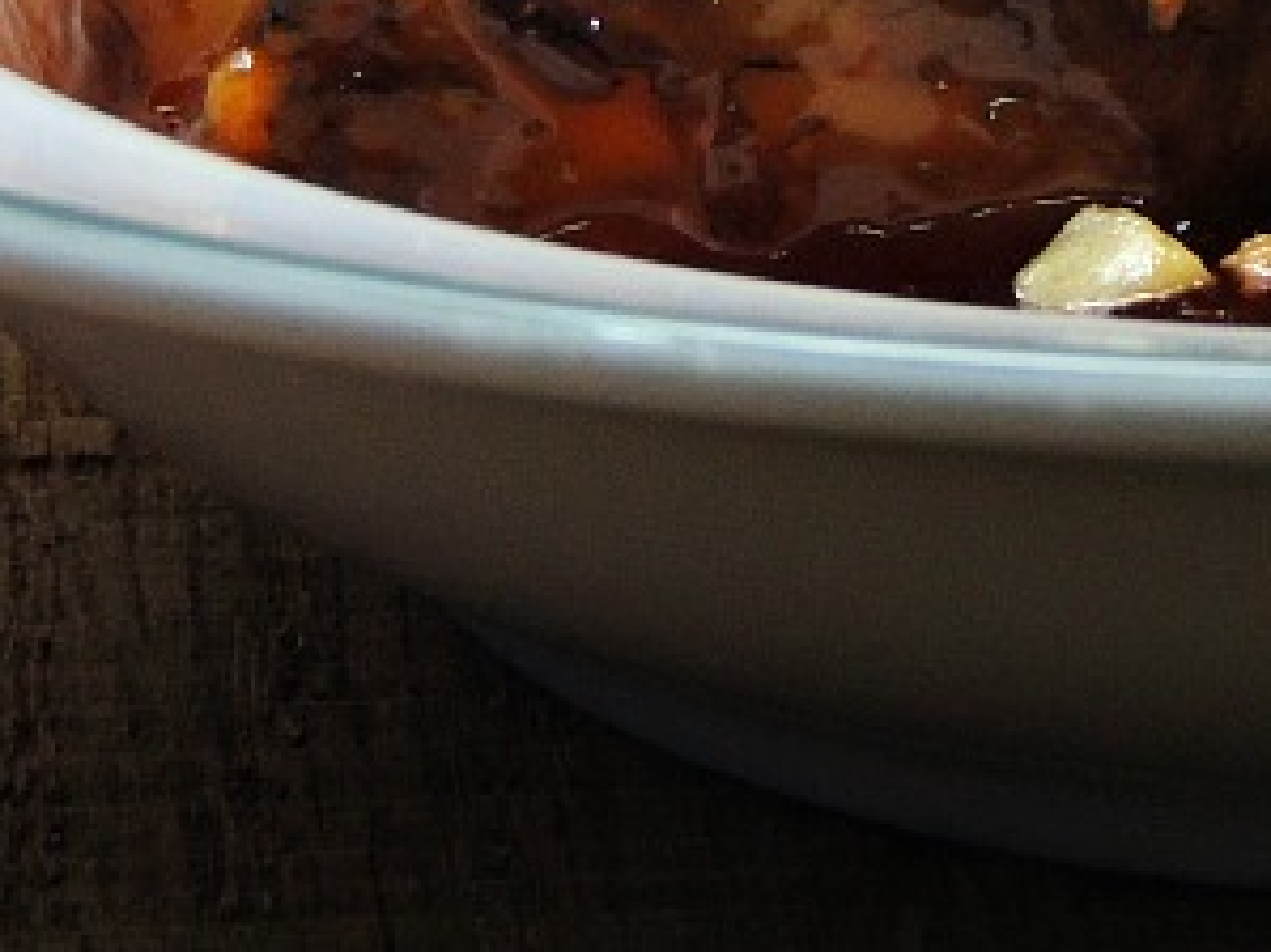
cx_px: 1526
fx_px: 16993
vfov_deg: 3.2
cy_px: -667
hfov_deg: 4.3
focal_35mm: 463
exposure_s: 1/40
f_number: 4.3
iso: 400
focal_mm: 24
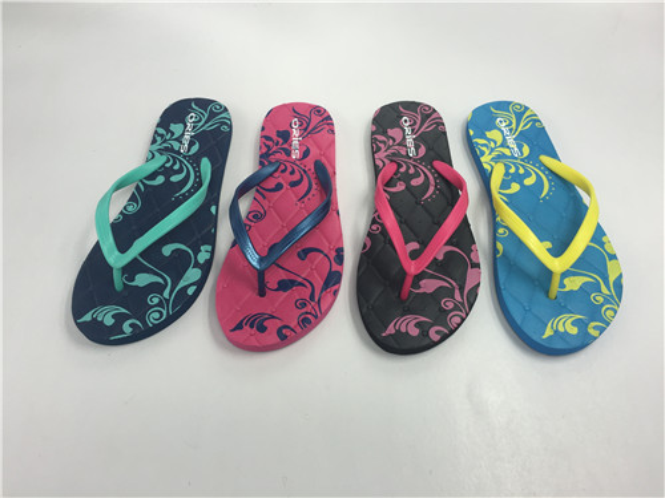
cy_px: 249
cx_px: 332
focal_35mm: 29
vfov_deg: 48.2
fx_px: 557
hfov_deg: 61.7
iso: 40
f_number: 2.2
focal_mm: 4.15
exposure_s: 1/100
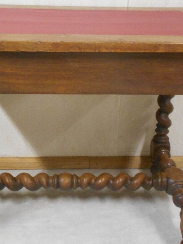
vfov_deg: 36.1
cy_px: 141
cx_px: 74
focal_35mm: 53
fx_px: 373
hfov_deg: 27.5
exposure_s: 1/10
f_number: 3.2
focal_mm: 4.6
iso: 400
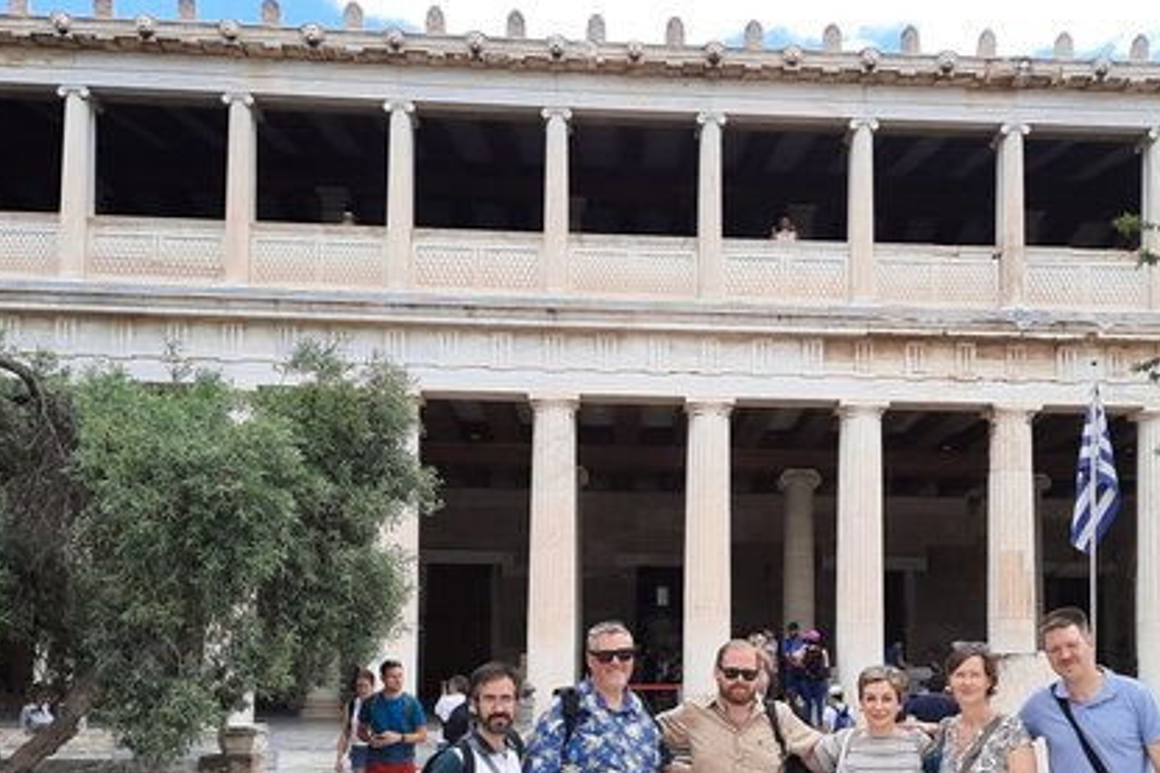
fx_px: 1288
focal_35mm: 40
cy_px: 600
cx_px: 694
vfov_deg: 32.6
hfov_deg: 48.2
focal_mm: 4.6
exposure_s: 1/543
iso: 32
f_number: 2
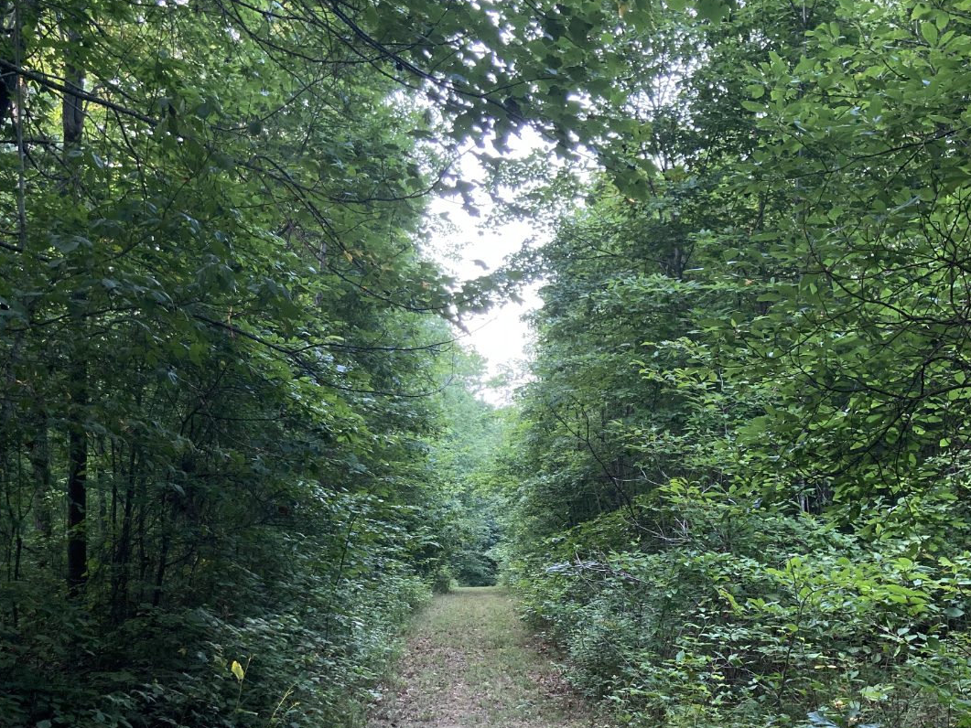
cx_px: 480
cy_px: 550
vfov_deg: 36.8
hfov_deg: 49.0
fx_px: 1066
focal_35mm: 38
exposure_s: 1/121
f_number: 1.8
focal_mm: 4
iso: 80
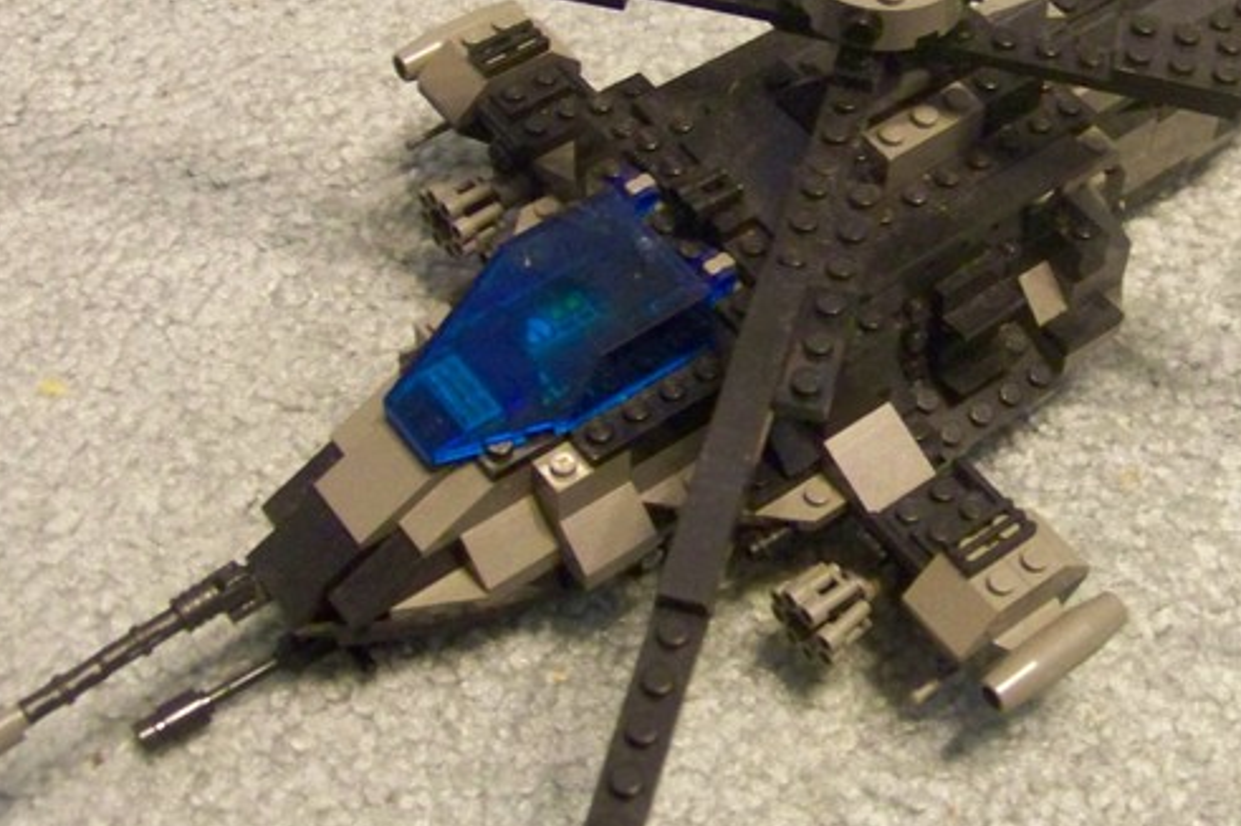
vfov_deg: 22.1
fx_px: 2102
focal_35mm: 61
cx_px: 837
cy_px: 268
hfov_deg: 32.6
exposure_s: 1/6
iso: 400
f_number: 2.8
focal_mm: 5.85
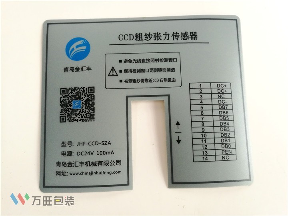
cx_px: 144
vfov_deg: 51.4
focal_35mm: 27
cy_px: 108
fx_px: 225
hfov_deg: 65.3
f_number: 2.2
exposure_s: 1/50
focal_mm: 4.5
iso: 200
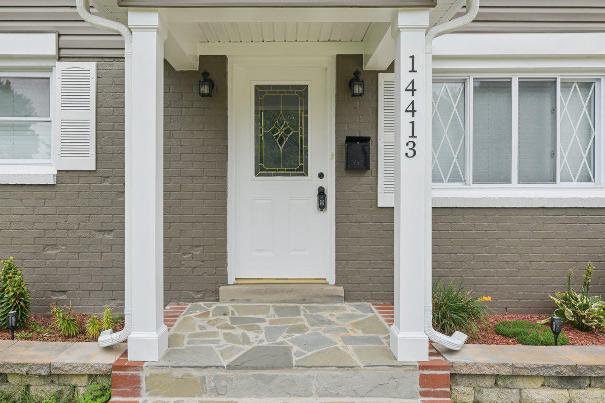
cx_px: 281
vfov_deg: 51.2
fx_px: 403
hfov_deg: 73.7
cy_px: 108
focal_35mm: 24
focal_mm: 14
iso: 100
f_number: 8
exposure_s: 1/100
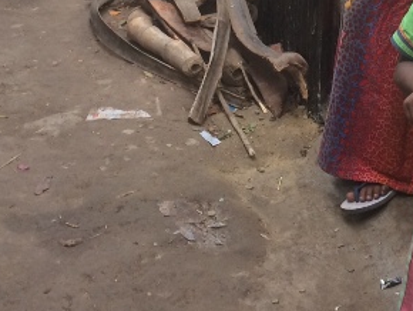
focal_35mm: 80
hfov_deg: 23.7
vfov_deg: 17.5
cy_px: -74
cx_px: 380
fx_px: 955
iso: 32
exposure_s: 1/33
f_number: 2.2
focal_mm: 4.15
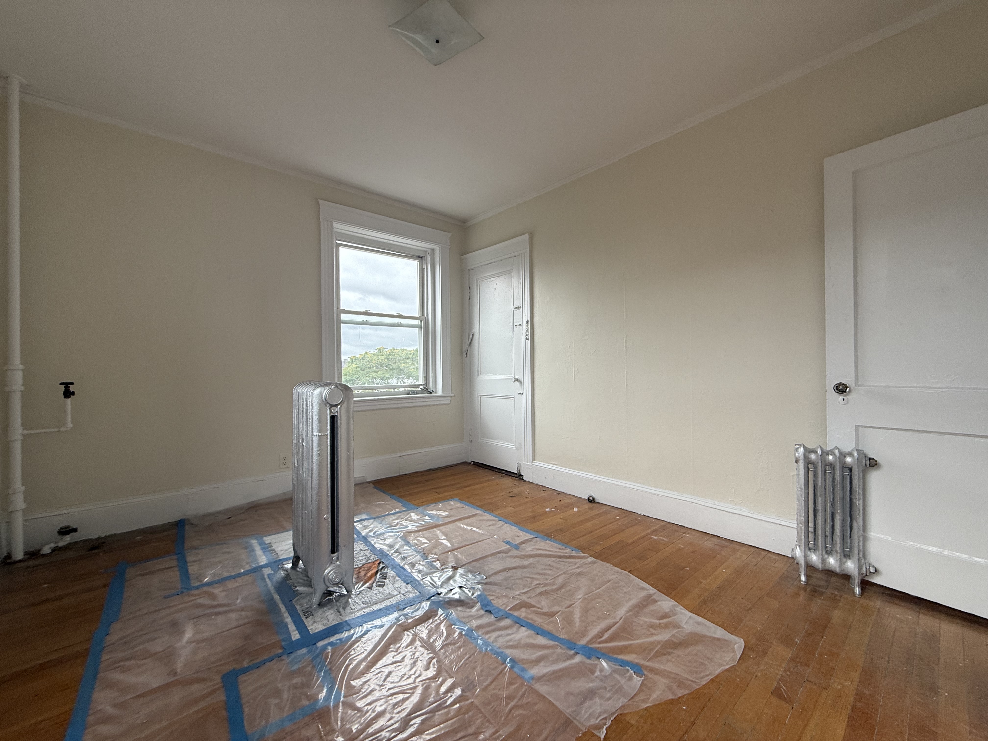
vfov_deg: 85.7
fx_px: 400
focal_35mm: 14
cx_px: 494
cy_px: 370
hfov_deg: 102.1
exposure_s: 1/179
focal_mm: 2.22
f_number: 2.2
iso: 64
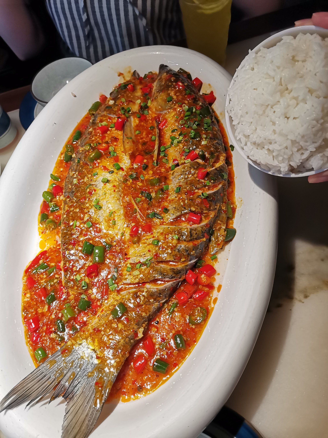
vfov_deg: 67.3
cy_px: 219
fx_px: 329
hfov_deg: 53.1
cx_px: 164
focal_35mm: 26
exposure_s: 1/100
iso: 160
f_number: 1.8
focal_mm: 4.75
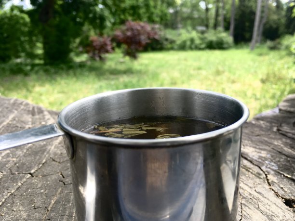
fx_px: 247
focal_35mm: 29
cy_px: 110
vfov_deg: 48.2
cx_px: 148
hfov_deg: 61.7
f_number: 2.2
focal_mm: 4.15
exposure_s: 1/452
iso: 25
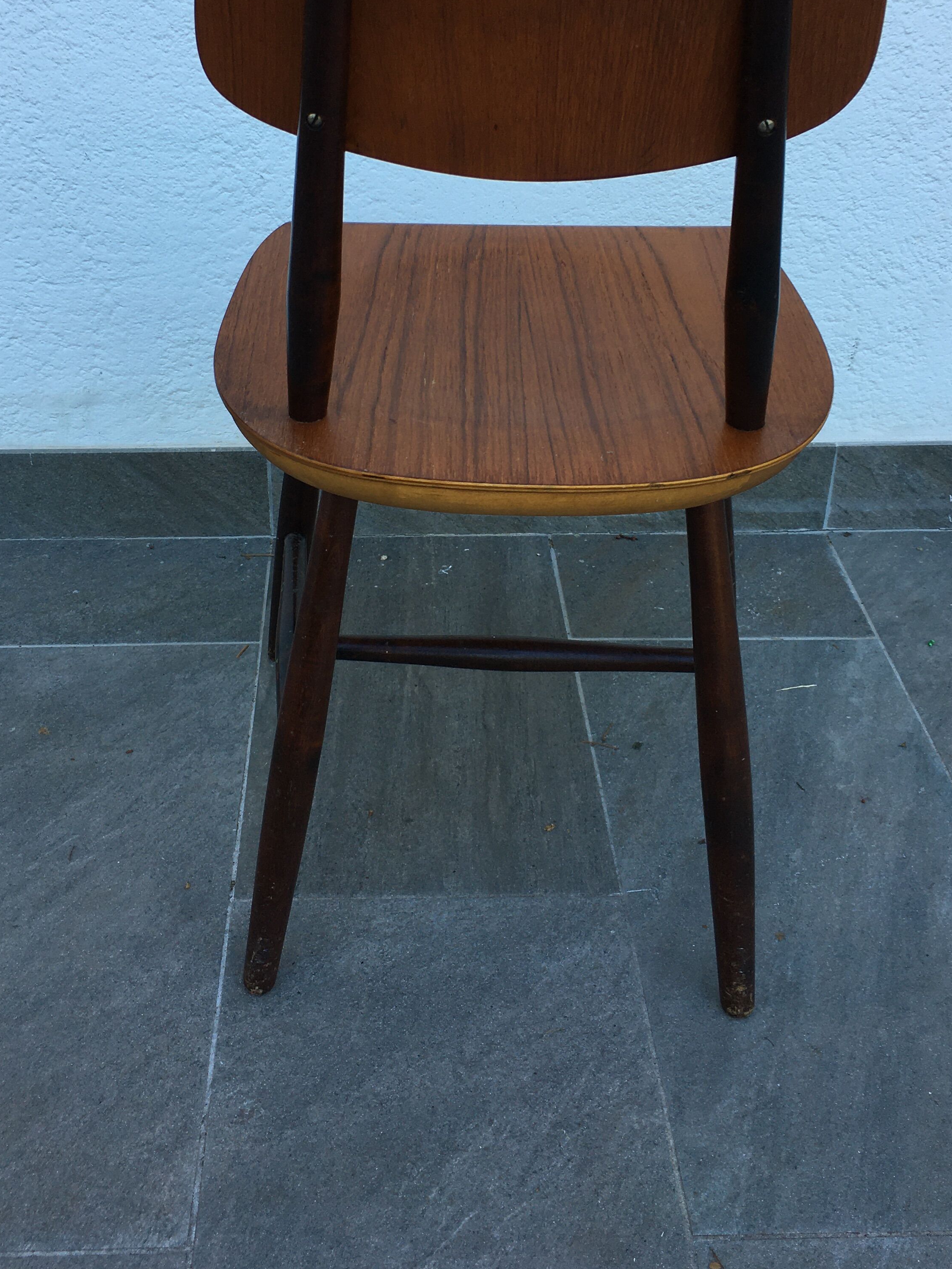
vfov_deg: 47.3
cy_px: 450
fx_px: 1430
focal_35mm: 39
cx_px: 414
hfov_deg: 36.8
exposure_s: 1/100
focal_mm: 4.15
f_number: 2.2
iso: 25
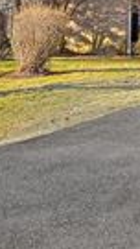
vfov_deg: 30.5
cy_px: 25
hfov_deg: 17.9
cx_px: 131
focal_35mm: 66
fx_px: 435
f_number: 5
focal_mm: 17
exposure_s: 1/100
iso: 500
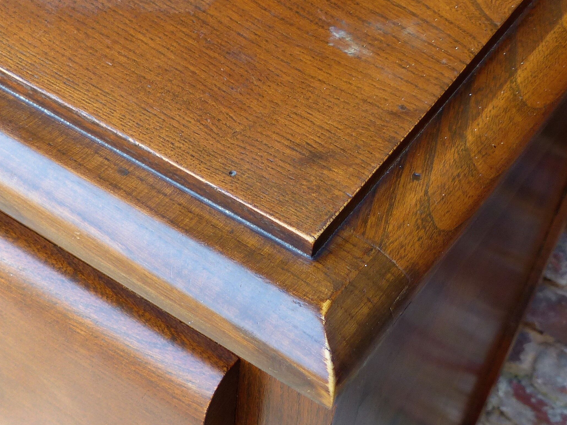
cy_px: 257
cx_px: 278
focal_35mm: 62
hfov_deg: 31.2
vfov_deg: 23.6
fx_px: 1015
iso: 100
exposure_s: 1/60
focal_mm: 5.6
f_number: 2.8
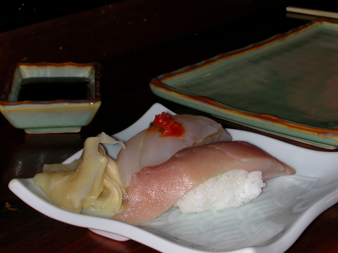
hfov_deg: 20.0
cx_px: 169
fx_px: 957
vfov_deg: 15.1
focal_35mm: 98
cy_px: 126
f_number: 7.6
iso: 100
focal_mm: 14.9
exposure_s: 1/59.9
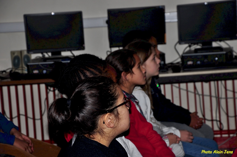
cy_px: 78
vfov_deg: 10.1
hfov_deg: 15.2
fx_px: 888
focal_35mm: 135
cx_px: 118
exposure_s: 1/160
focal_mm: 90
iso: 320
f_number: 8
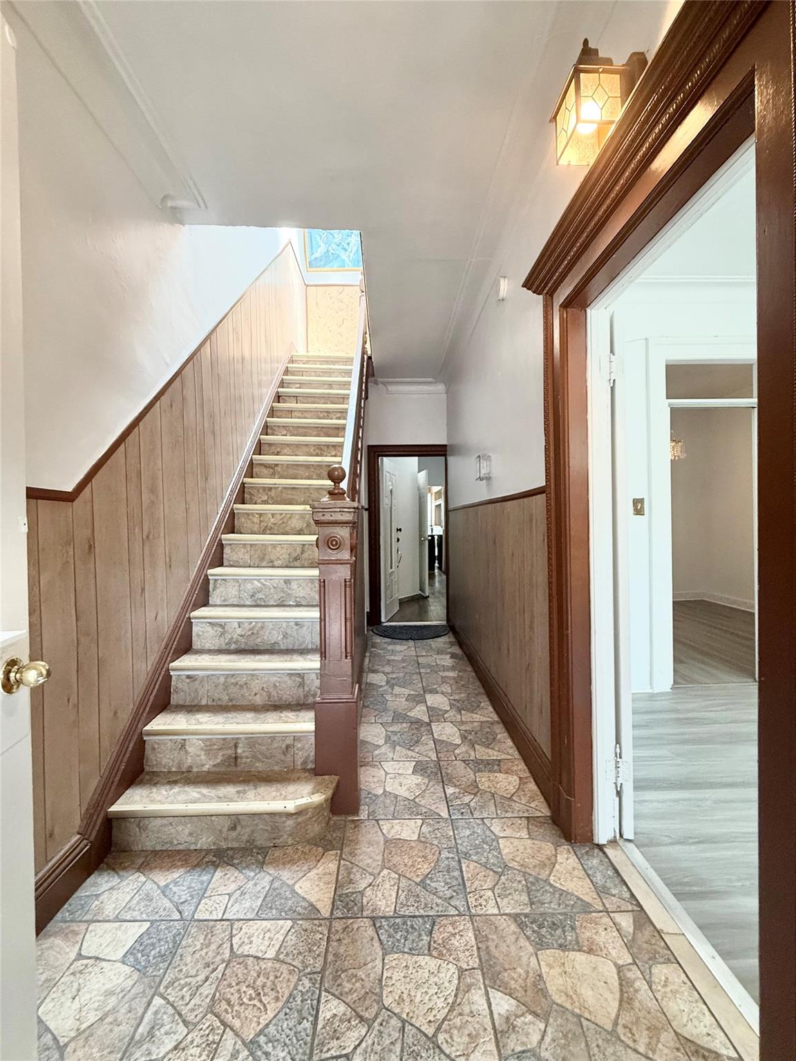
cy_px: 530
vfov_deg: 102.1
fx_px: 429
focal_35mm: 14
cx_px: 398
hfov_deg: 85.7
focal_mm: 2.22
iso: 200
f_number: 2.2
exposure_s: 1/60
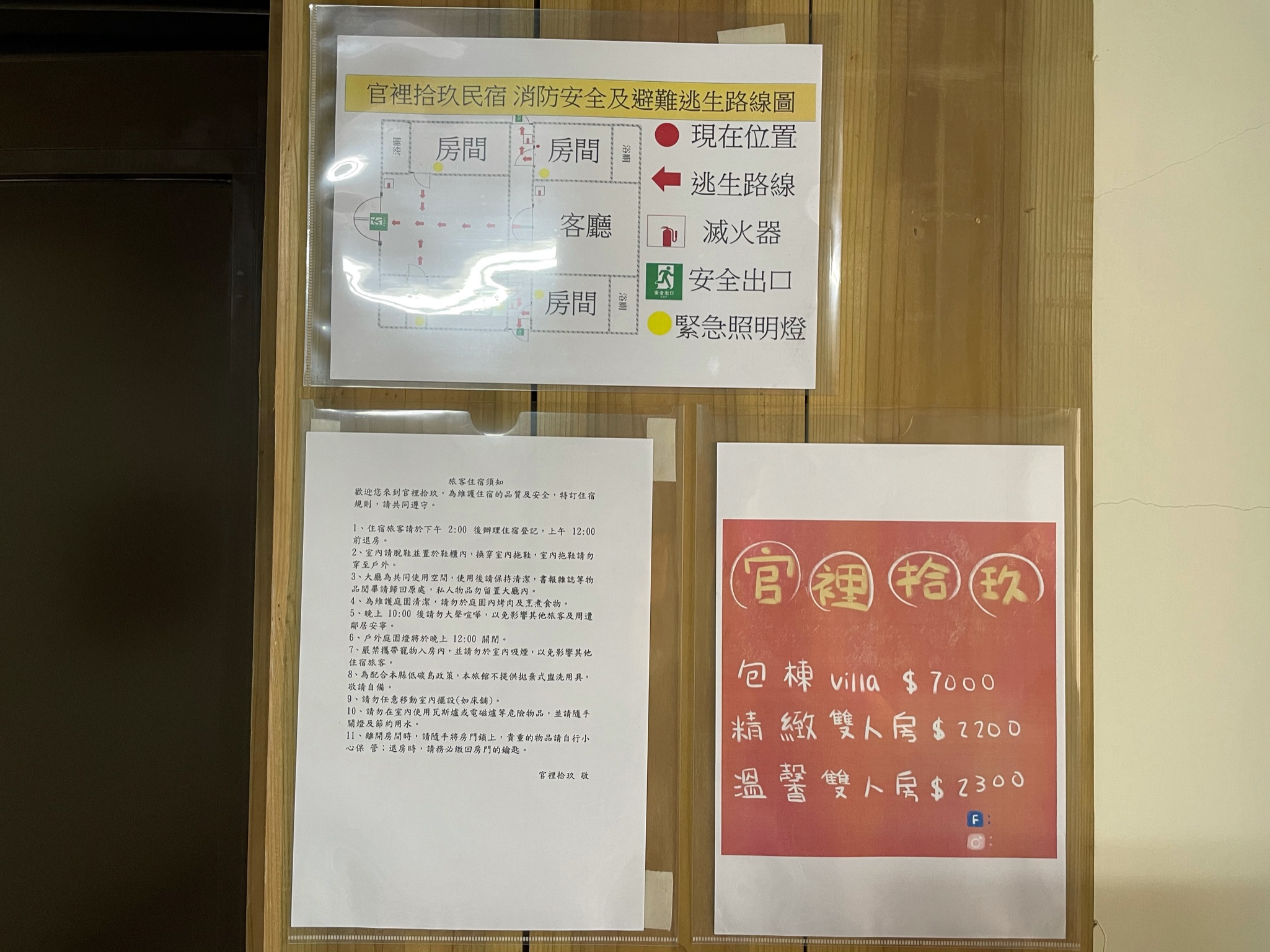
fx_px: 954
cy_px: 476
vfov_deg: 53.0
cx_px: 635
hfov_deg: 67.3
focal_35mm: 26
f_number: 1.6
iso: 160
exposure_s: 1/60
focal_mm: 4.2
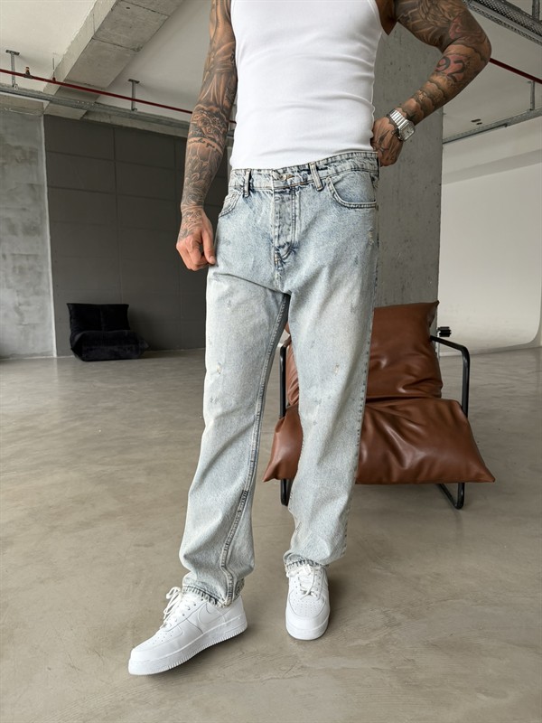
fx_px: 501
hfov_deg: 56.8
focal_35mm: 24
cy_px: 362
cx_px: 271
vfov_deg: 71.6
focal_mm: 6.76
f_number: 1.78
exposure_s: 1/121
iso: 125
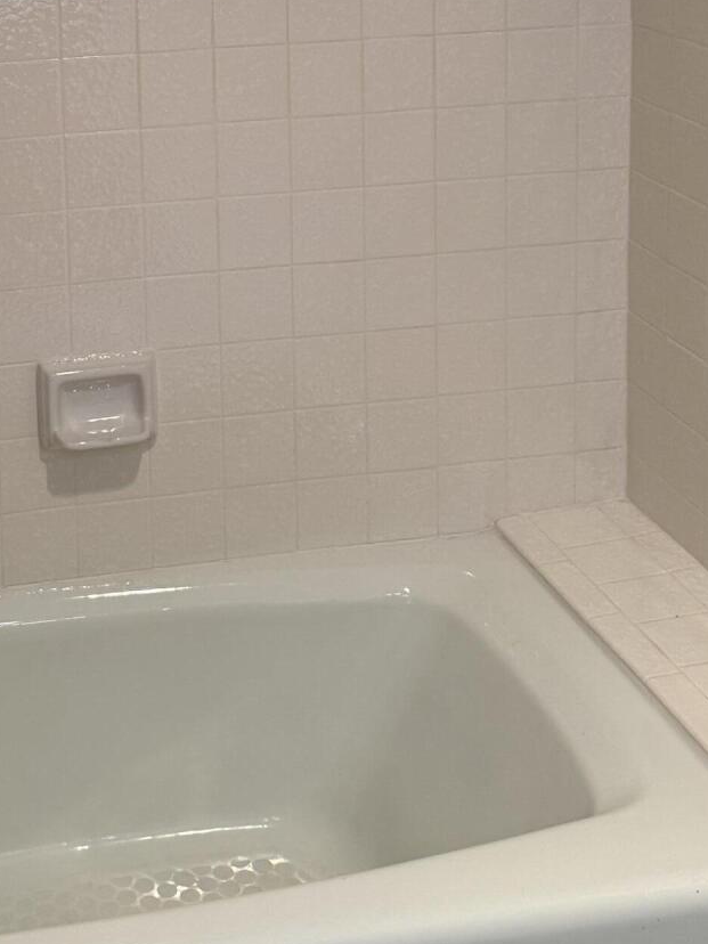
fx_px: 1582
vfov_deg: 30.8
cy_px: -7
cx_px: 117
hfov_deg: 24.7
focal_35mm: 58
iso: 200
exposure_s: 1/60
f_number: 1.78
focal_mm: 6.76
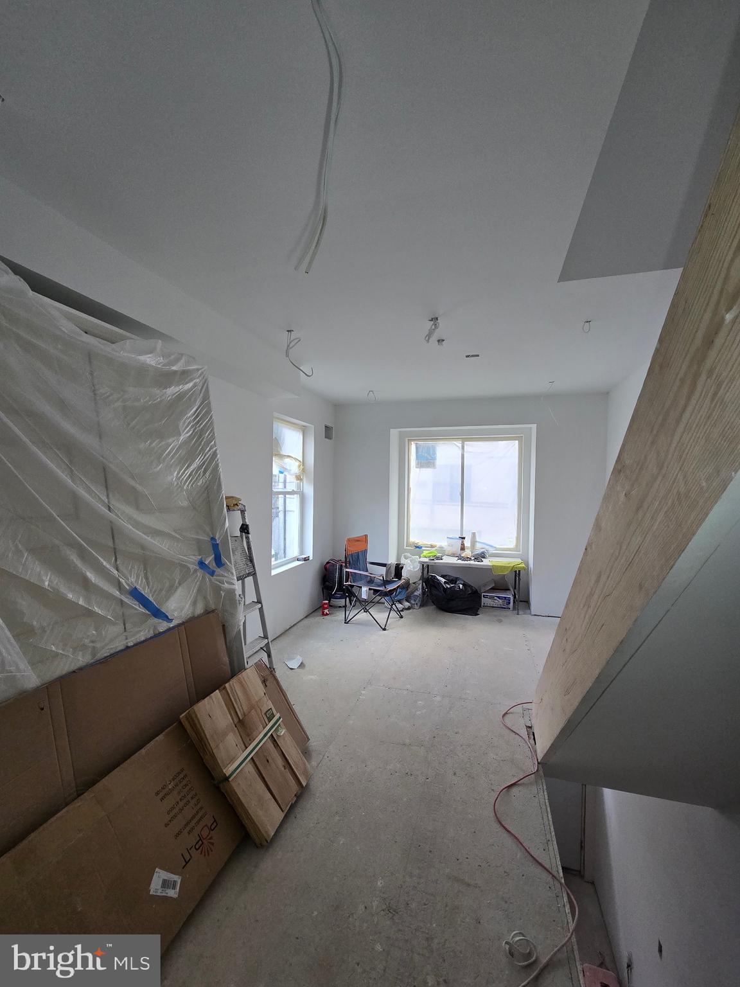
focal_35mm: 13
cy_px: 494
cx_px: 370
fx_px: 371
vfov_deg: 106.2
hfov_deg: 89.9
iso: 160
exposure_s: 1/60
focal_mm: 2.2
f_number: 2.2
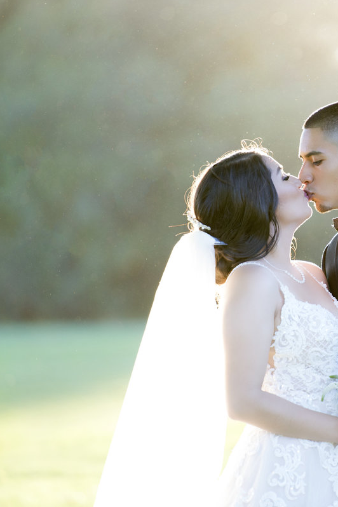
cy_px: 253
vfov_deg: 6.8
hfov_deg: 4.6
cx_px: 326
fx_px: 4239
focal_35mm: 301
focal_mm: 200
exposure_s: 1/320
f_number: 10
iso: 500
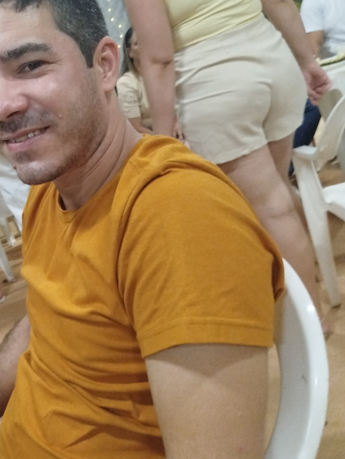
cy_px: 205
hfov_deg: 33.8
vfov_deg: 45.7
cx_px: 55
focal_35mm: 41
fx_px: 545
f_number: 1.7
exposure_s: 1/17
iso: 800
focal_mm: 5.31
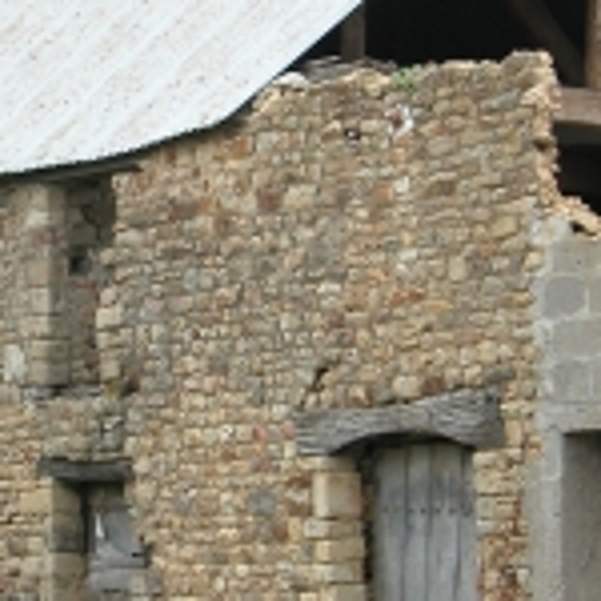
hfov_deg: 7.4
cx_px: 80
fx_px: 4636
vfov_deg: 7.4
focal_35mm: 236
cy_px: 264
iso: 100
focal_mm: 19.9
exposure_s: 1/107
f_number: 4.3
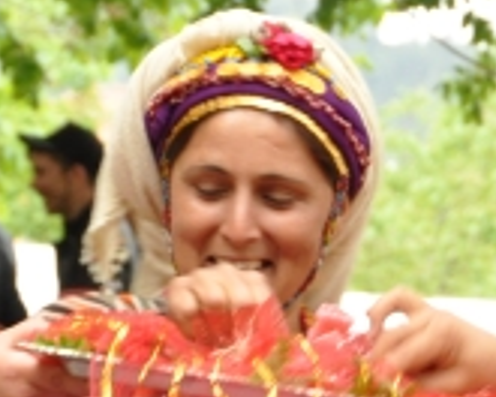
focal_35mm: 374
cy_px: 471
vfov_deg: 4.1
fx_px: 5494
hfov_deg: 5.2
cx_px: 409
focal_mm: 55
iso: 1250
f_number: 8
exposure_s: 1/30
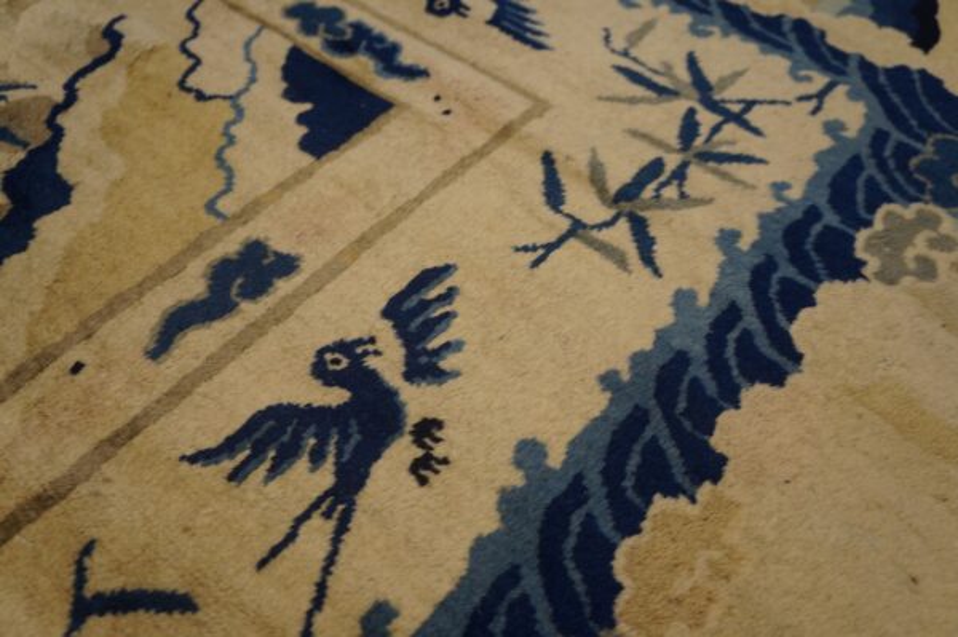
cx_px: 479
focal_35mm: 30
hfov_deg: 62.0
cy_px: 318
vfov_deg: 43.5
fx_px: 798
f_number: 4
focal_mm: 20
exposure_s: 1/100
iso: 640
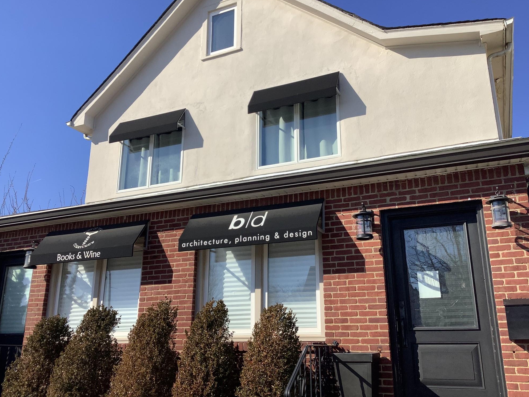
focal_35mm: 32
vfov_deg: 44.2
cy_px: 193
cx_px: 267
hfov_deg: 56.8
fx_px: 489
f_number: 2.4
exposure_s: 1/1597
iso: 25
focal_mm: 3.3
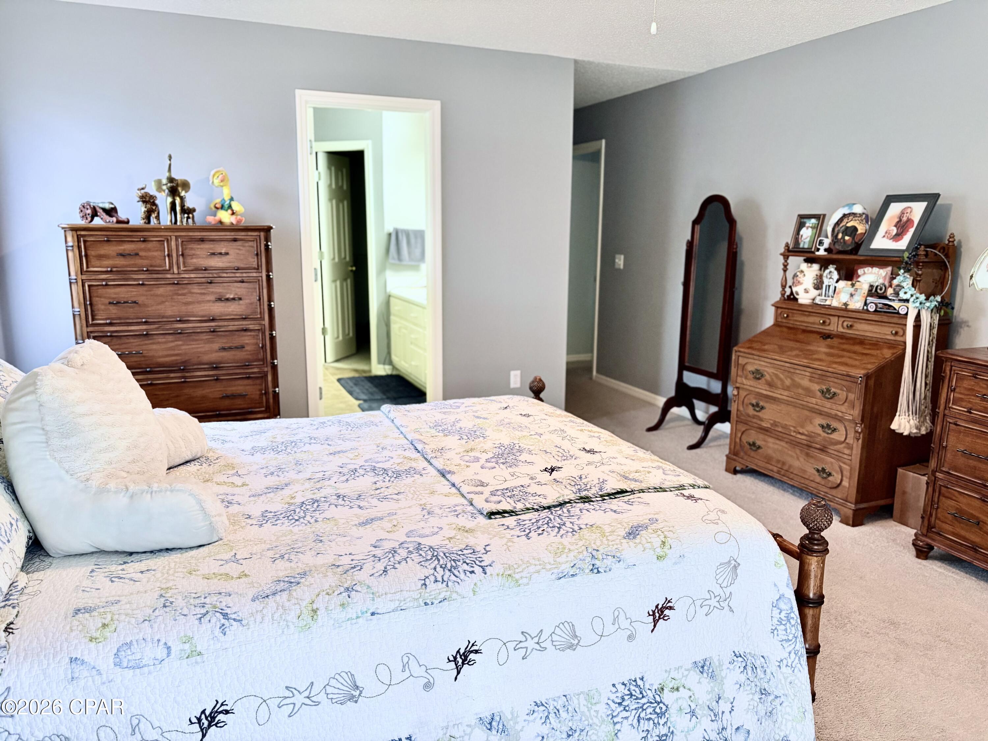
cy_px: 370
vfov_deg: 53.1
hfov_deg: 67.3
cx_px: 494
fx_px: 742
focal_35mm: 26
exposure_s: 1/60
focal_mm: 5.96
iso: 160
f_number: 1.6
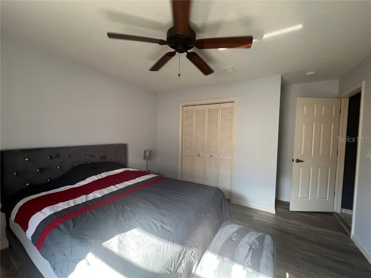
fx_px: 139
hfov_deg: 106.2
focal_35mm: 13
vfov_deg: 89.9
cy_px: 139
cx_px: 186
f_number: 1.8
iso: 100
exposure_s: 1/99
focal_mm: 1.57
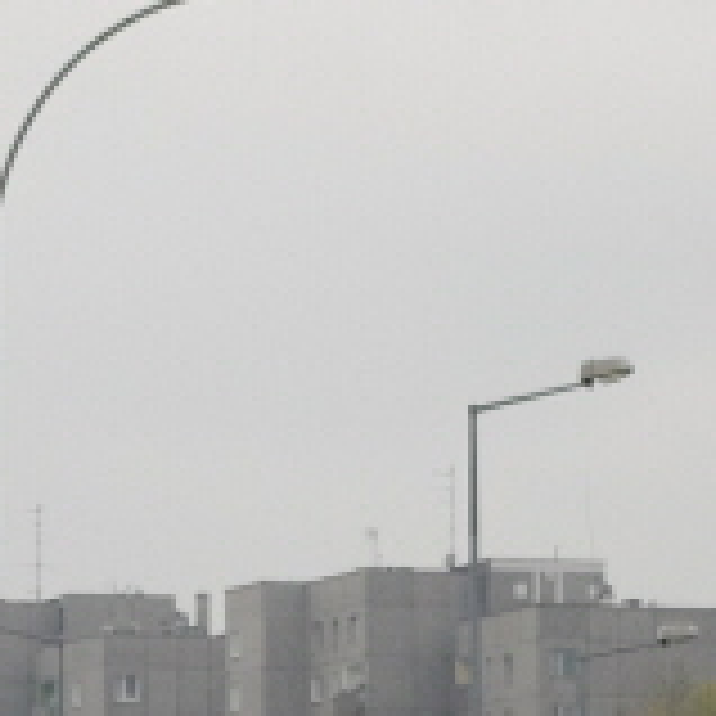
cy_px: 522
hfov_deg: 4.8
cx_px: 9
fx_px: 8448
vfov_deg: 4.9
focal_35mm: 361
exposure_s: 1/640
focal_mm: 50
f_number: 5.6
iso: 800
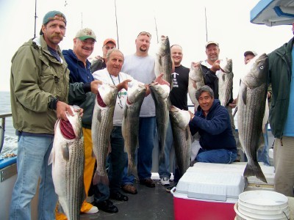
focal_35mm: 36
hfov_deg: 51.4
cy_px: 110
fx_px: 306
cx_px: 147
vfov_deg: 39.7
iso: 64
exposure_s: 1/125
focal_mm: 5.85
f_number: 2.8
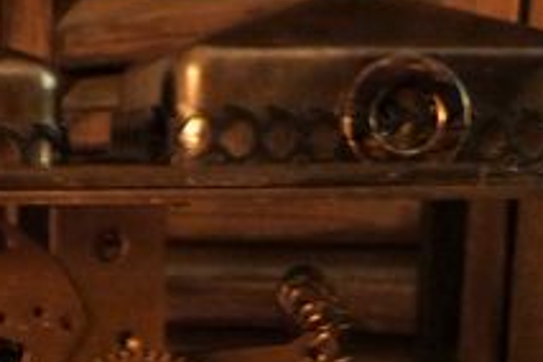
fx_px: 1840
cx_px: -117
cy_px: 632
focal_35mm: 122
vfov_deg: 10.6
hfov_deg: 16.1
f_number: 2.8
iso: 400
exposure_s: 1/5
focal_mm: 4.5
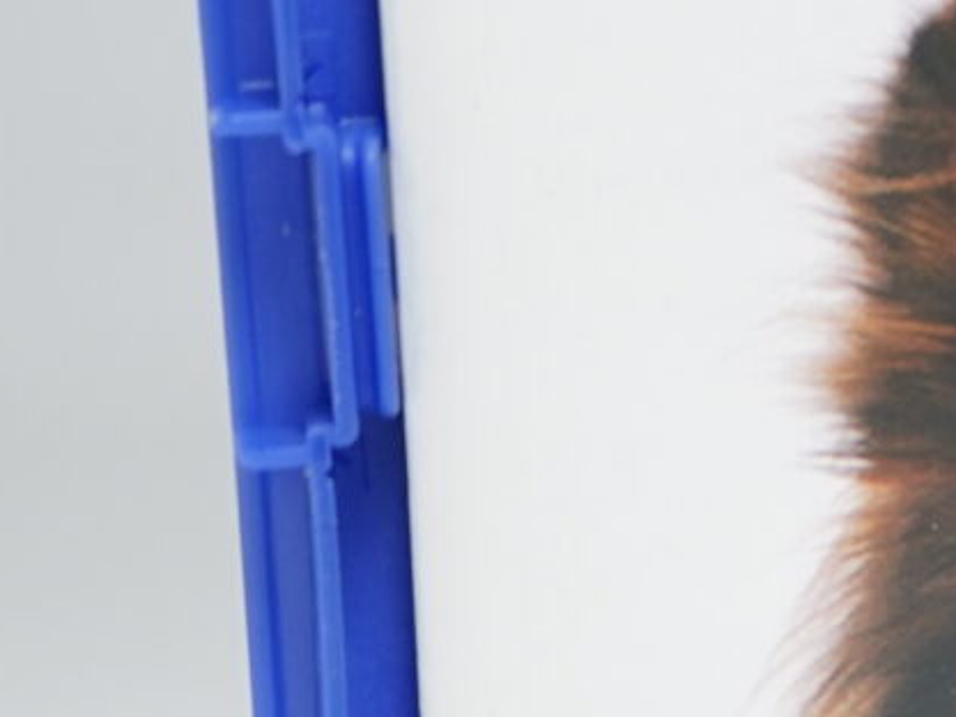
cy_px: 141
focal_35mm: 213
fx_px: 5882
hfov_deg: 8.2
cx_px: 2615
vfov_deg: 7.0
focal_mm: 36
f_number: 5
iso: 640
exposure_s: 1/30
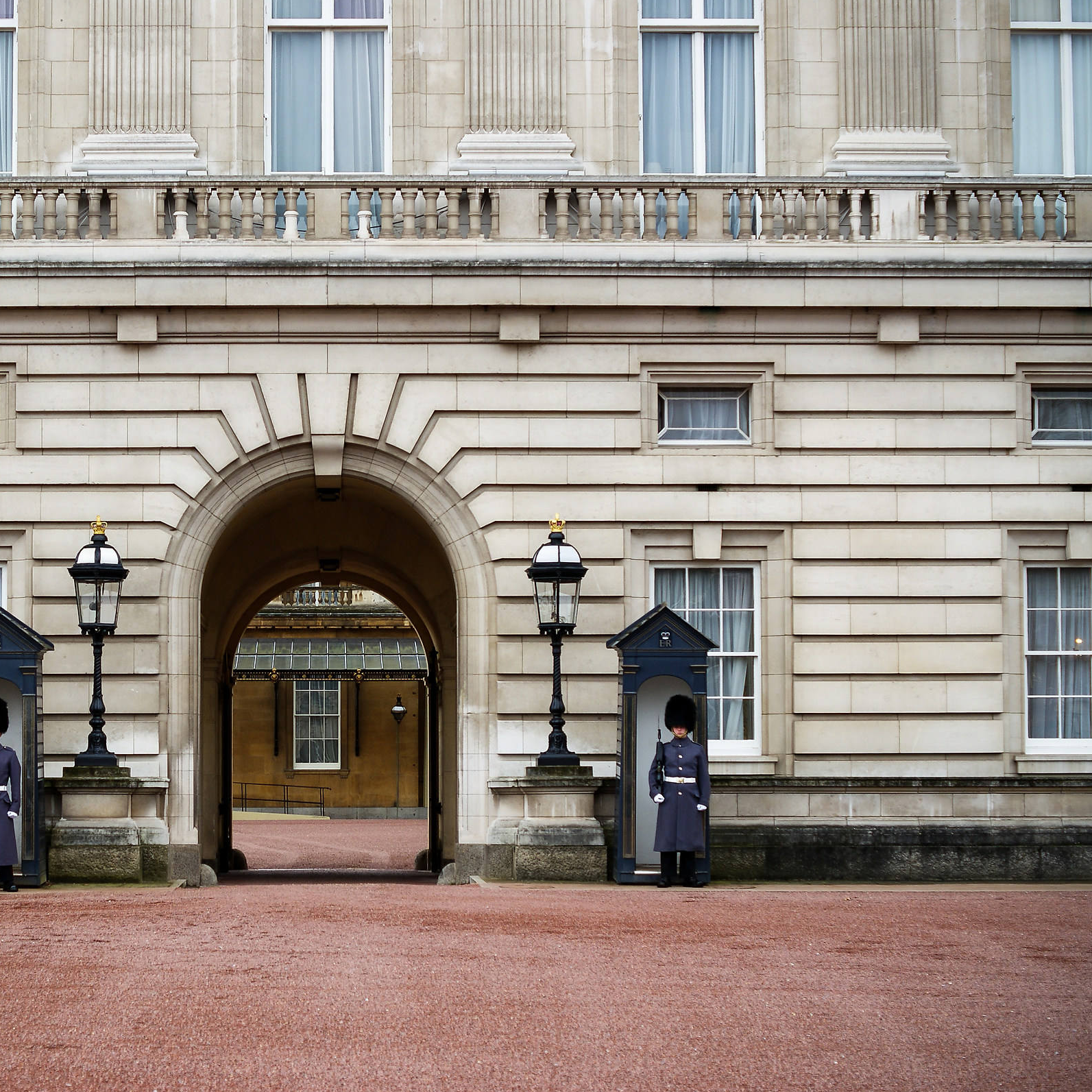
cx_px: 325
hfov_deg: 18.0
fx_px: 3426
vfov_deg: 18.1
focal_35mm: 96
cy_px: 546
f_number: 4.5
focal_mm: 50
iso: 100
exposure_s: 1/125
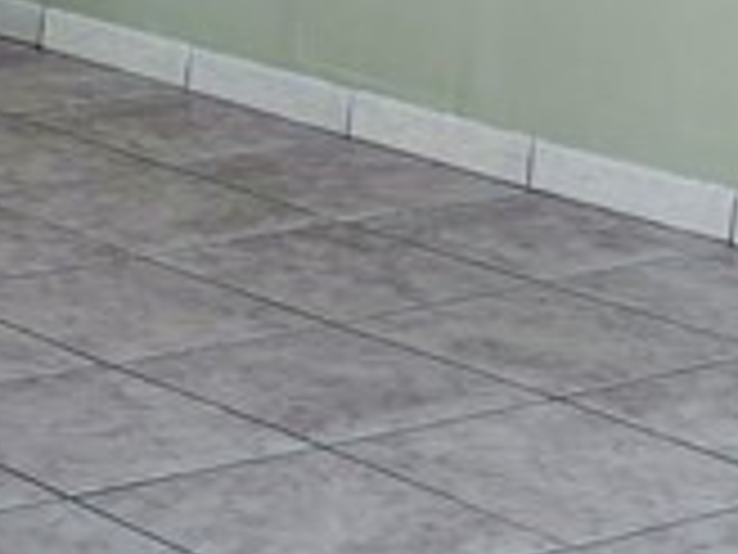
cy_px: -158
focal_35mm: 162
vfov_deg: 9.0
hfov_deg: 11.4
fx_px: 3454
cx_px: -576
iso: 50
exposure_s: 1/121
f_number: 1.6
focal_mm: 5.96
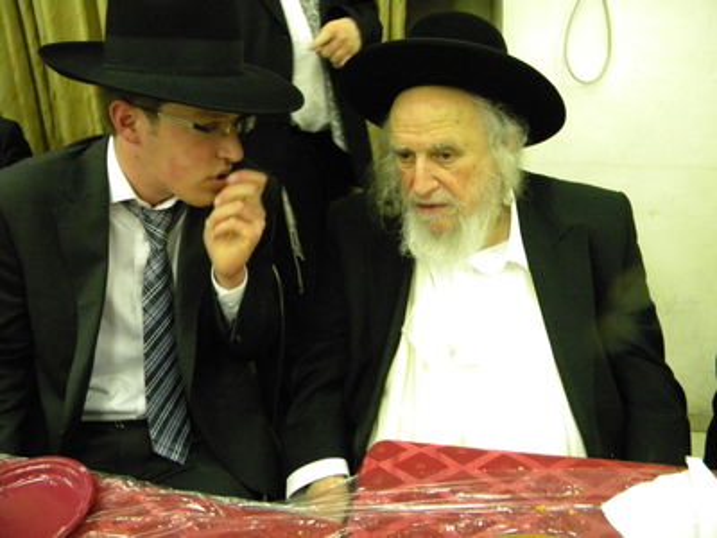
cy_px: 269
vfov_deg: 49.7
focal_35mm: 28
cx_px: 358
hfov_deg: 63.4
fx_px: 580
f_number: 3.5
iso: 800
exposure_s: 1/53.8
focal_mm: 5
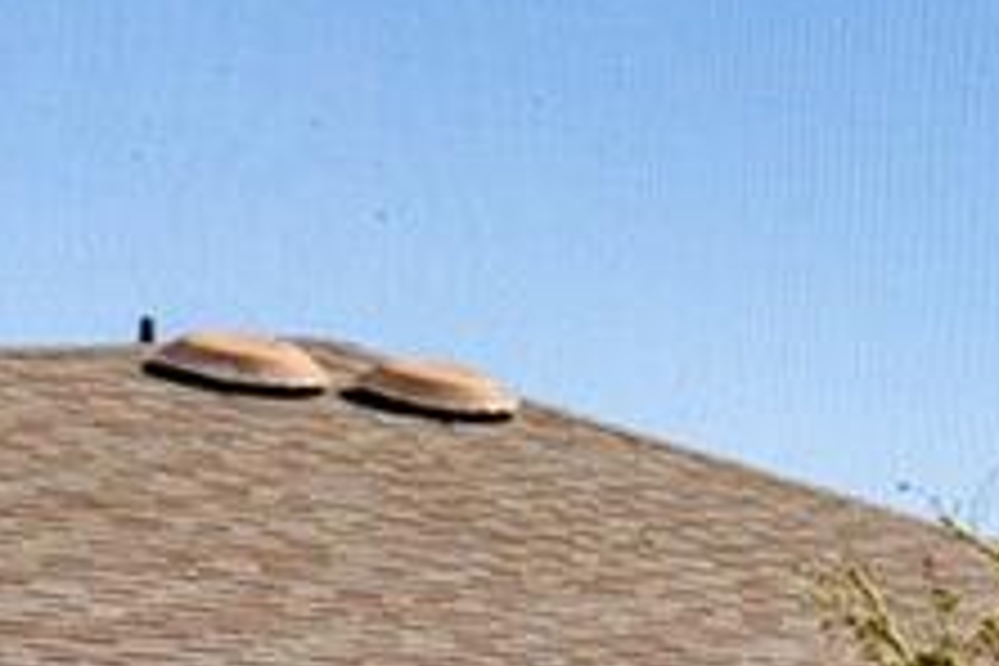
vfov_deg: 12.6
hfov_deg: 11.8
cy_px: 1120
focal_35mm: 101
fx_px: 2803
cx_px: 2902
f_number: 8
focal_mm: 14
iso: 200
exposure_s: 1/40
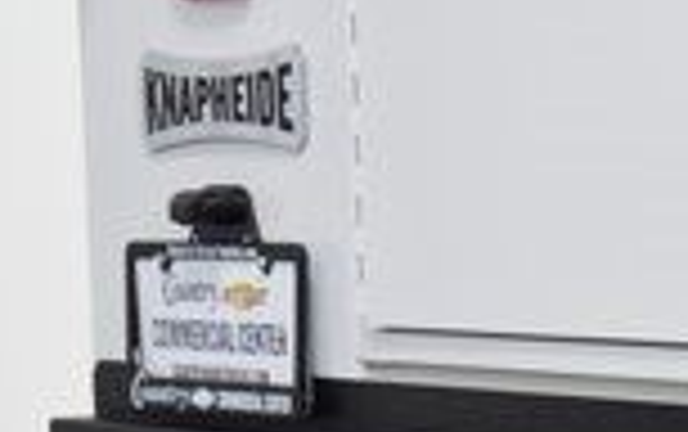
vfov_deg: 6.5
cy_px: 736
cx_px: 1147
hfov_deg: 10.1
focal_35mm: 198
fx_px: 3719
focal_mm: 31
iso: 1600
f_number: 5
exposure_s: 1/60
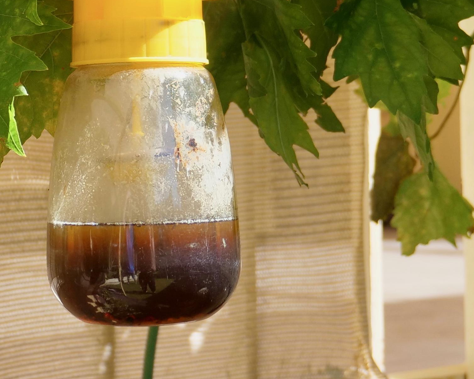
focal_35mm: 110
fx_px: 1543
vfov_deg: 13.9
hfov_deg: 17.4
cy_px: 52
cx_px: 172
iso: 200
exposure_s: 1/1000
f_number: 2.8
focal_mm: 17
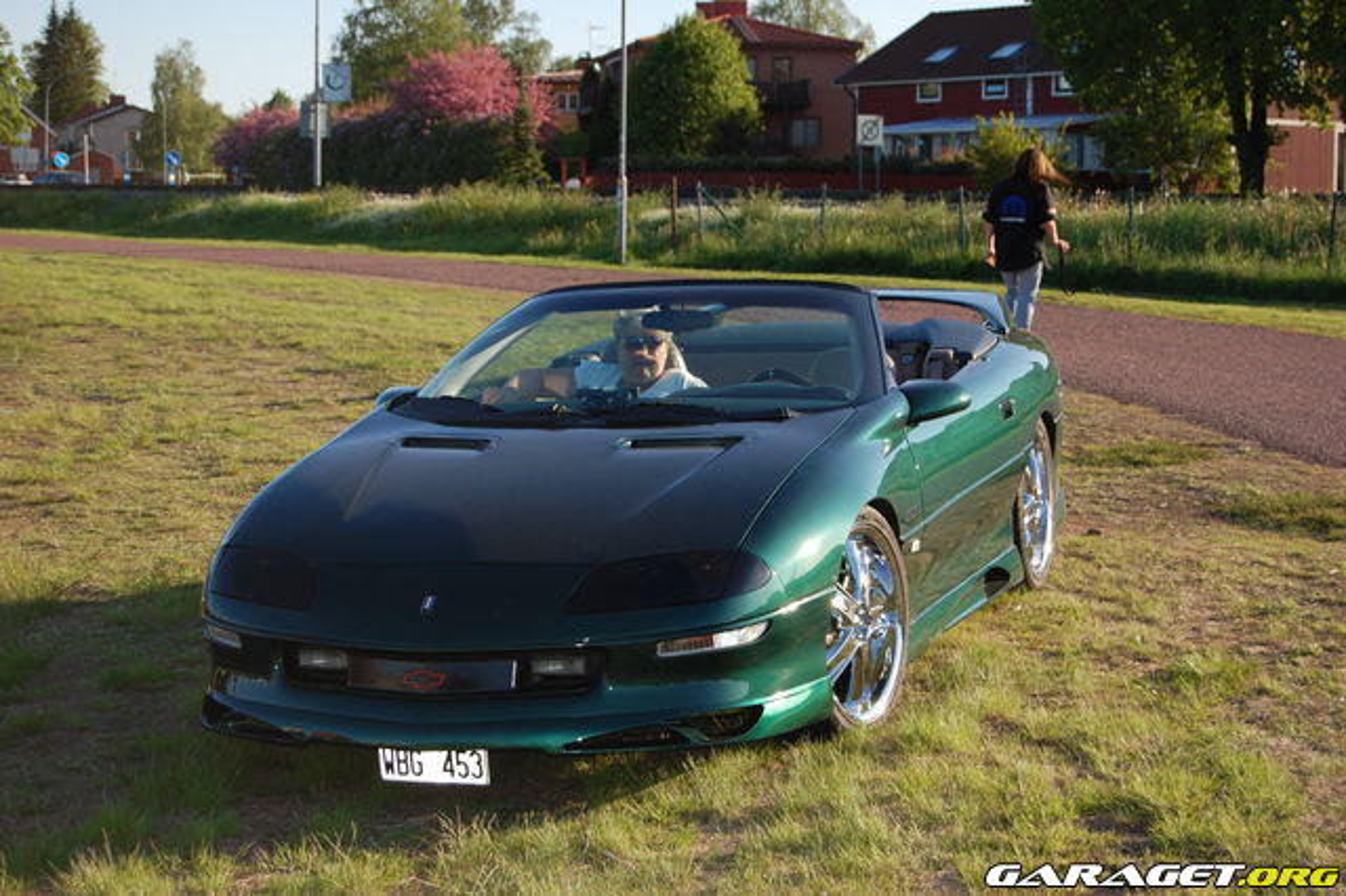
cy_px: 448
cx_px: 673
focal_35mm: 75
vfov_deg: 18.2
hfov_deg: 27.0
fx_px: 2803
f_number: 5.6
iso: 250
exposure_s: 1/500
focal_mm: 50
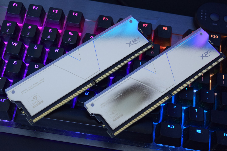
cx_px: 114
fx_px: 435
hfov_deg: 29.2
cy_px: 76
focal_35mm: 69
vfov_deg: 19.7
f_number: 8
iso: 1600
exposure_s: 1/10
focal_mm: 46
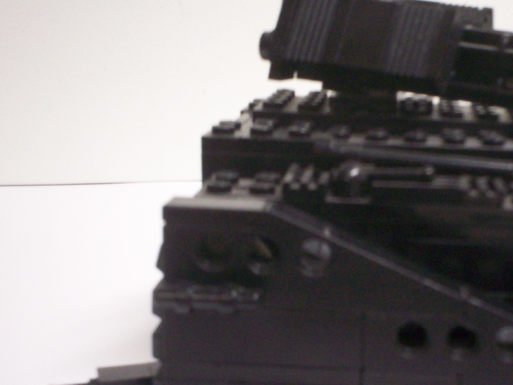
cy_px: 260
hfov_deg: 29.9
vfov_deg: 23.2
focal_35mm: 63
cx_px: 416
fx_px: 934
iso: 200
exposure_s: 1/8
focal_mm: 6
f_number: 4.5
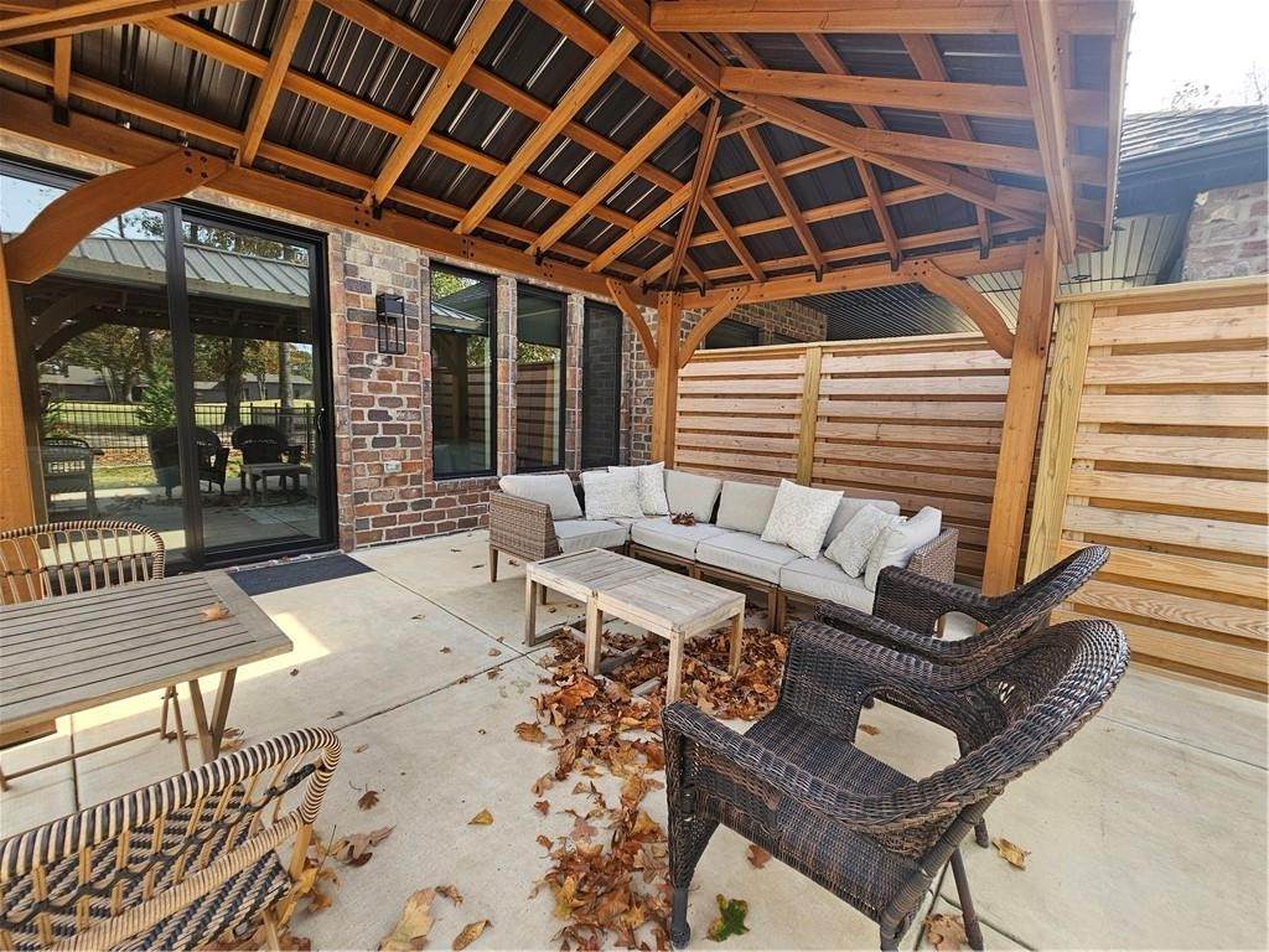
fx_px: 477
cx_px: 634
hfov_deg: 106.2
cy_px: 476
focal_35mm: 13
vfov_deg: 89.9
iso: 64
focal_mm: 2.2
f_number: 2.2
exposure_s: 1/262
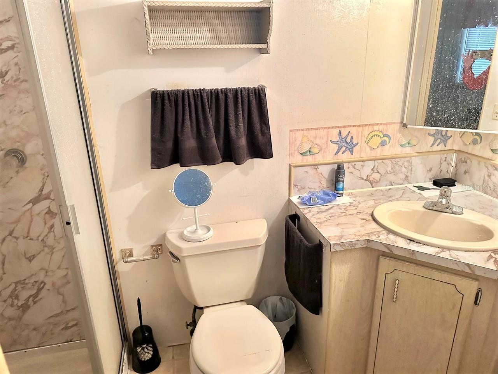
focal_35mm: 24
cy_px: 187
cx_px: 249
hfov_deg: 71.6
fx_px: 345
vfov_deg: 56.8
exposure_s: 1/60
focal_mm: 6.86
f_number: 1.78
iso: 800
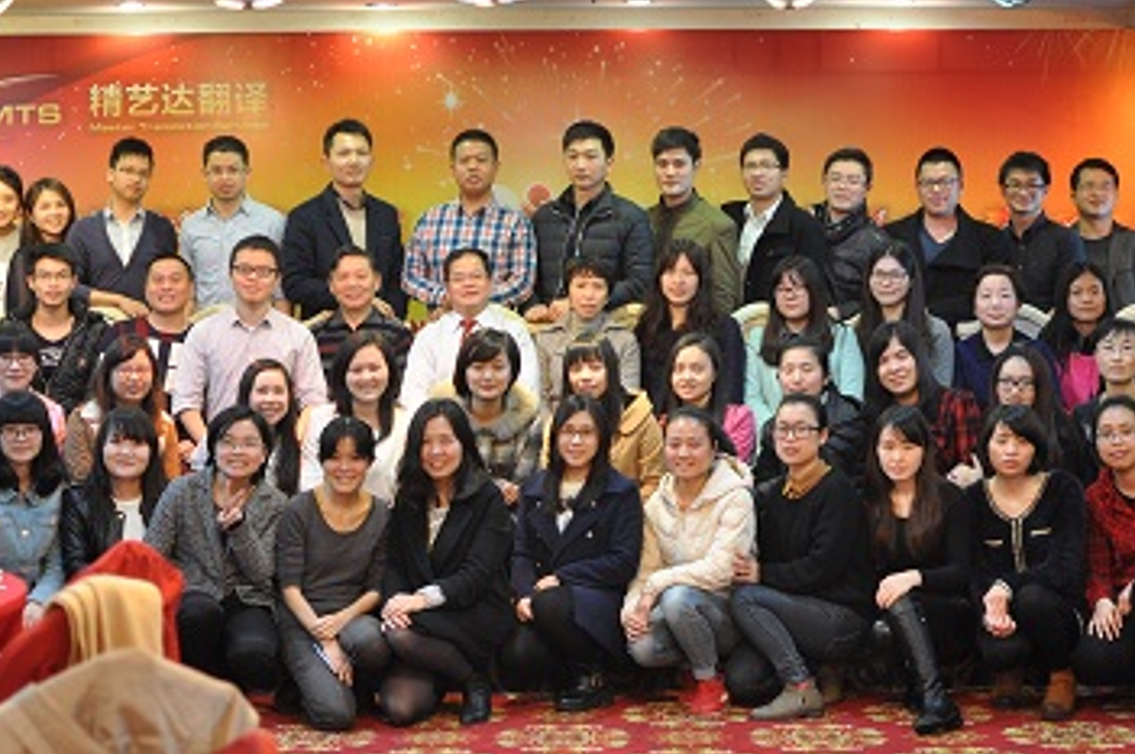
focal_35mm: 75
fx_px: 2352
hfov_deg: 27.1
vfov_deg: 18.2
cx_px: 517
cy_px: 424
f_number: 1.8
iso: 640
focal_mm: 35
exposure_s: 1/30
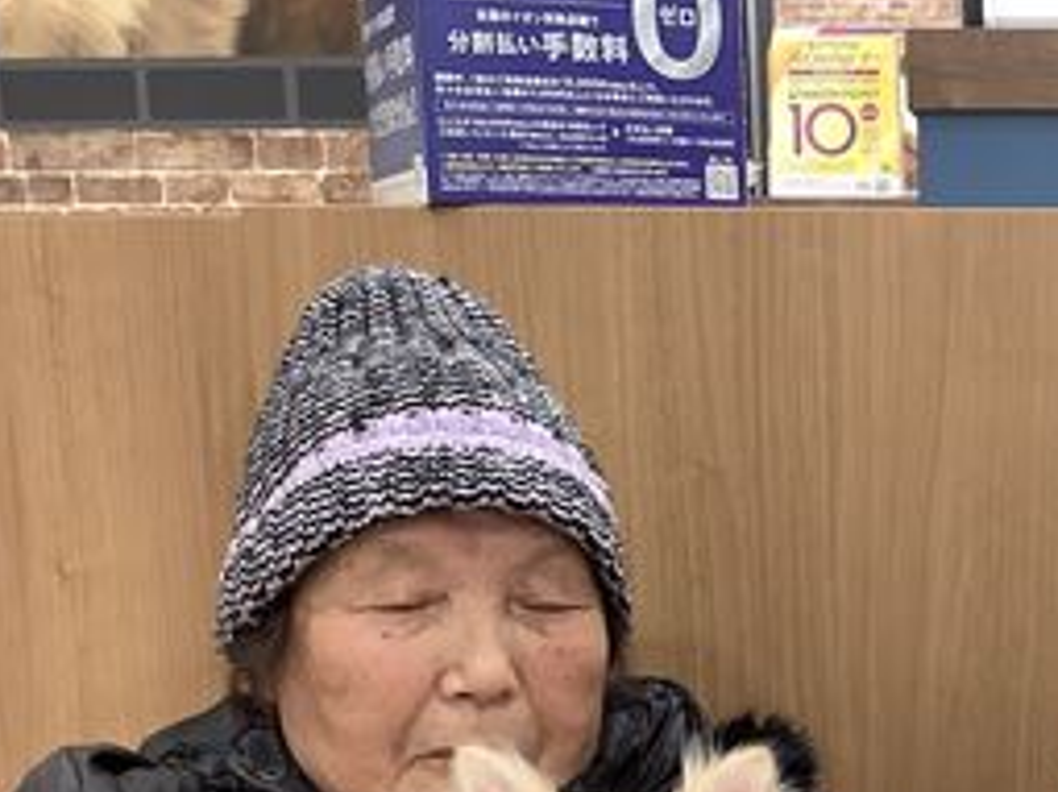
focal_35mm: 73
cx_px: 1095
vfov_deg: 19.6
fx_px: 2230
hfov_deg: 25.2
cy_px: 784
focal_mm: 3.3
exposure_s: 1/50
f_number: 2.4
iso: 125
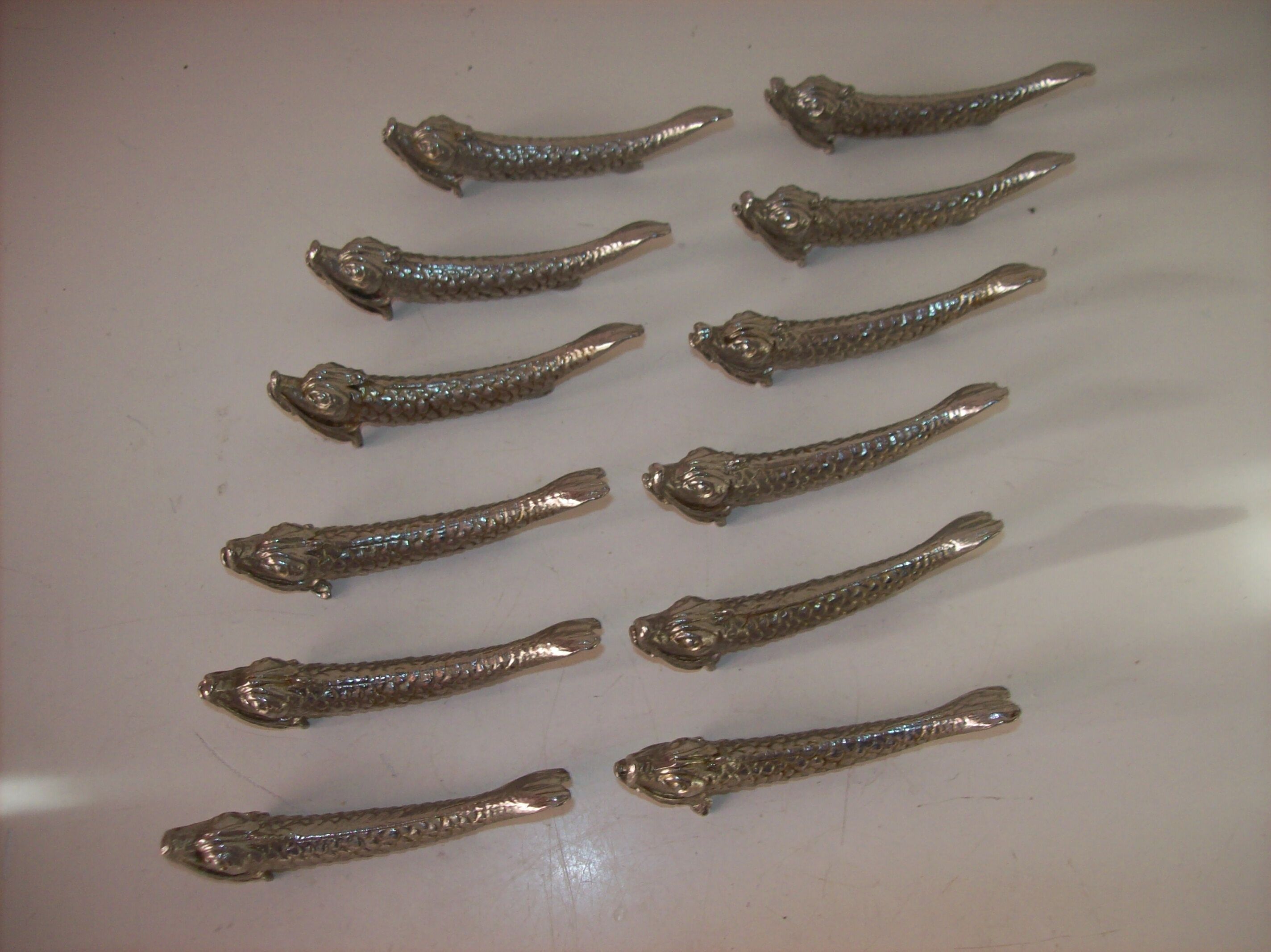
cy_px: 476
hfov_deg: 51.4
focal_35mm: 36
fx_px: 1321
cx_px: 636
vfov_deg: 39.6
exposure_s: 1/64
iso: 80
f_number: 2.7
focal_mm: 6
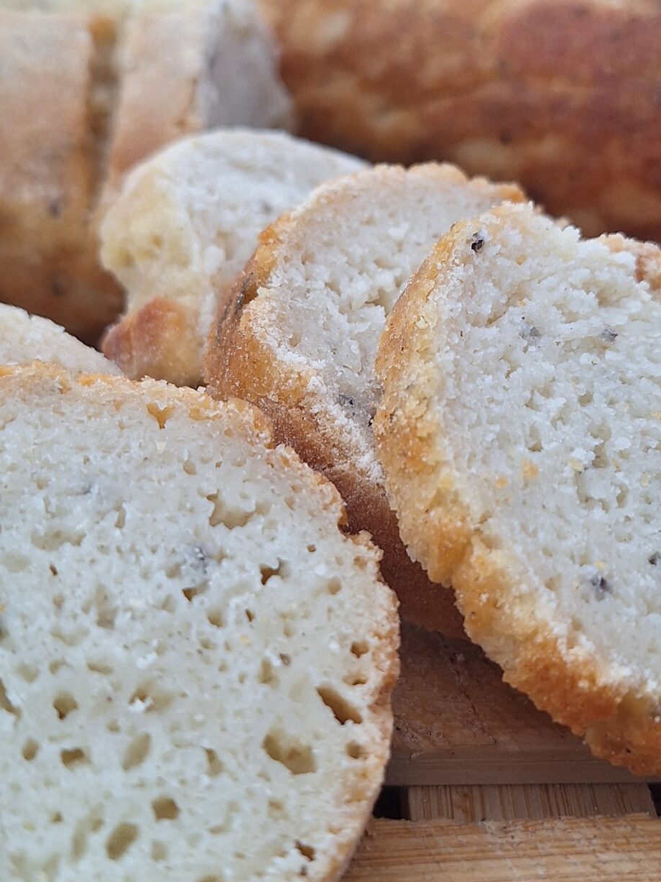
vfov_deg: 39.6
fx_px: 1222
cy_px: 380
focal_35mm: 48
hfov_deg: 30.2
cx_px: 363
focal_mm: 5.54
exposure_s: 1/100
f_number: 1.8
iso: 64
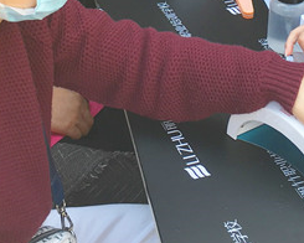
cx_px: 153
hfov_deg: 18.5
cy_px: -135
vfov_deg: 13.8
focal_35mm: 104
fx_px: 936
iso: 25
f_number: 2.2
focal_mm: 4.15
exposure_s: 1/153
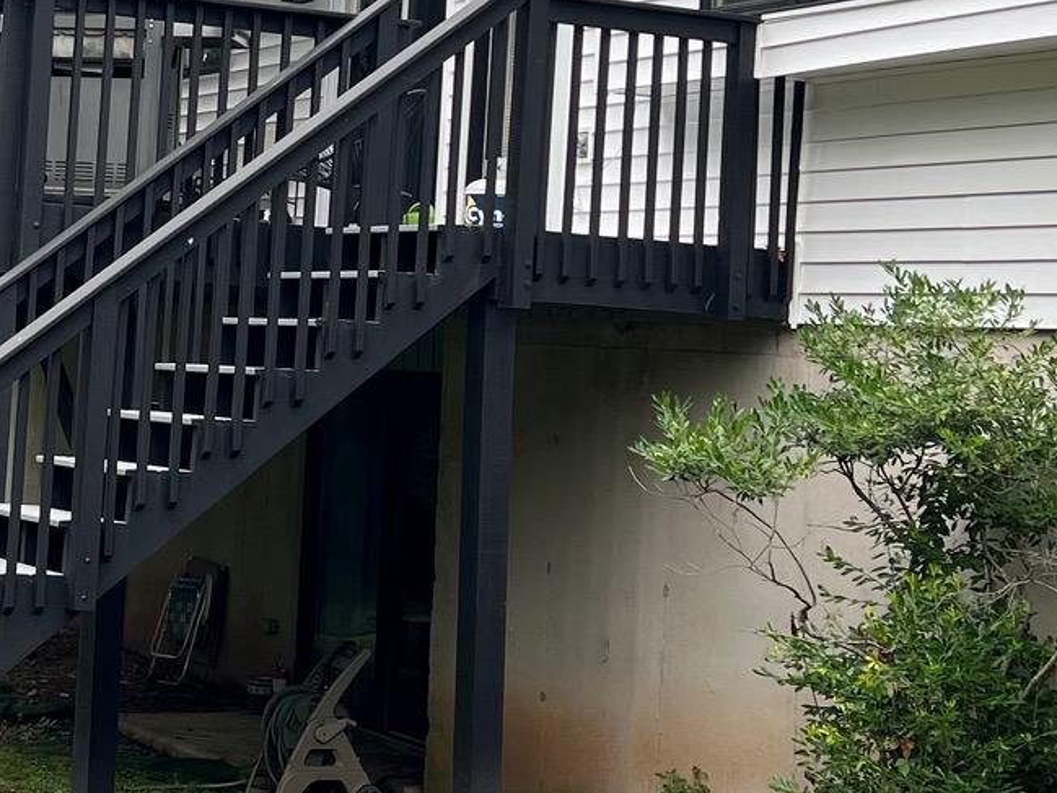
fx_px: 2504
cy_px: 197
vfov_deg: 17.9
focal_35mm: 82
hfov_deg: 22.9
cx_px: 11
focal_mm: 5.7
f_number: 1.5
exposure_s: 1/780
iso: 50
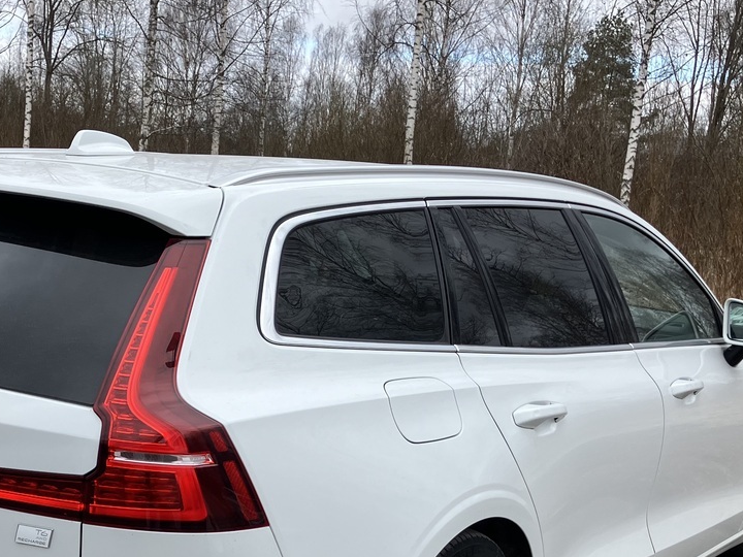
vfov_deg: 25.4
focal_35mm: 56
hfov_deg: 34.1
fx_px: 1202
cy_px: 480
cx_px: 257
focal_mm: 3.99
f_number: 1.8
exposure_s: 1/684
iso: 32
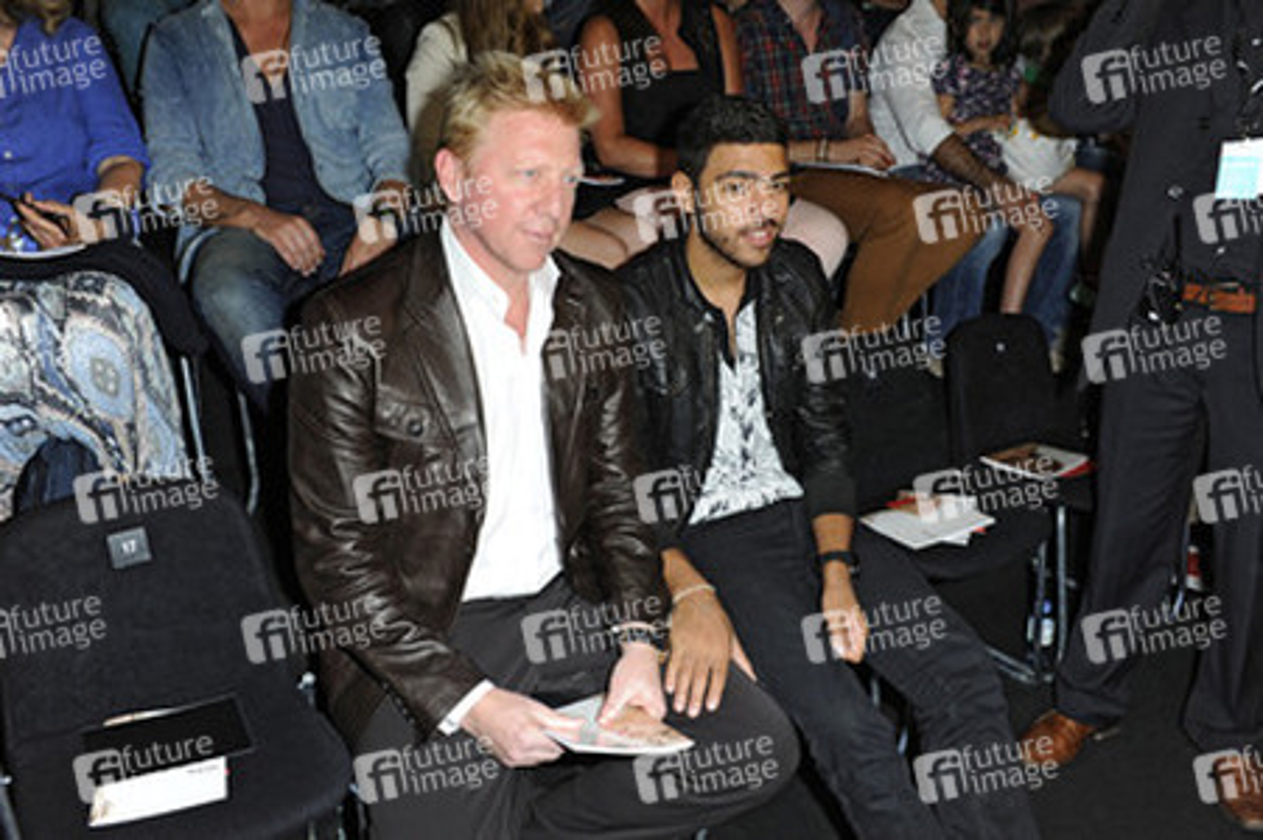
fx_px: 1087
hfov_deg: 60.3
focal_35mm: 31
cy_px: 420
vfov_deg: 42.3
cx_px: 632
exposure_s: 1/100
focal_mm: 31
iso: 1250
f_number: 5.6
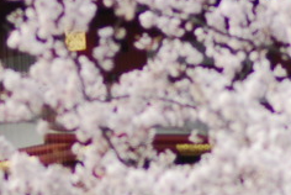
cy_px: -118
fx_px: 4469
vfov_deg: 2.5
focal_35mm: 552
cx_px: 146
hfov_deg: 3.7
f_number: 1.8
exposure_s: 1/1000
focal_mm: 85
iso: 100
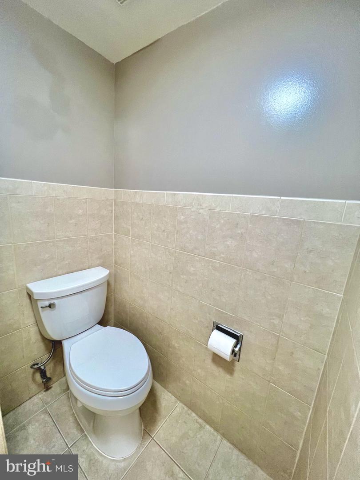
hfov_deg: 89.9
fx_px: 180
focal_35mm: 13
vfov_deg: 106.2
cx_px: 180
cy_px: 240
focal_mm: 1.57
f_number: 1.8
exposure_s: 1/120
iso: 160
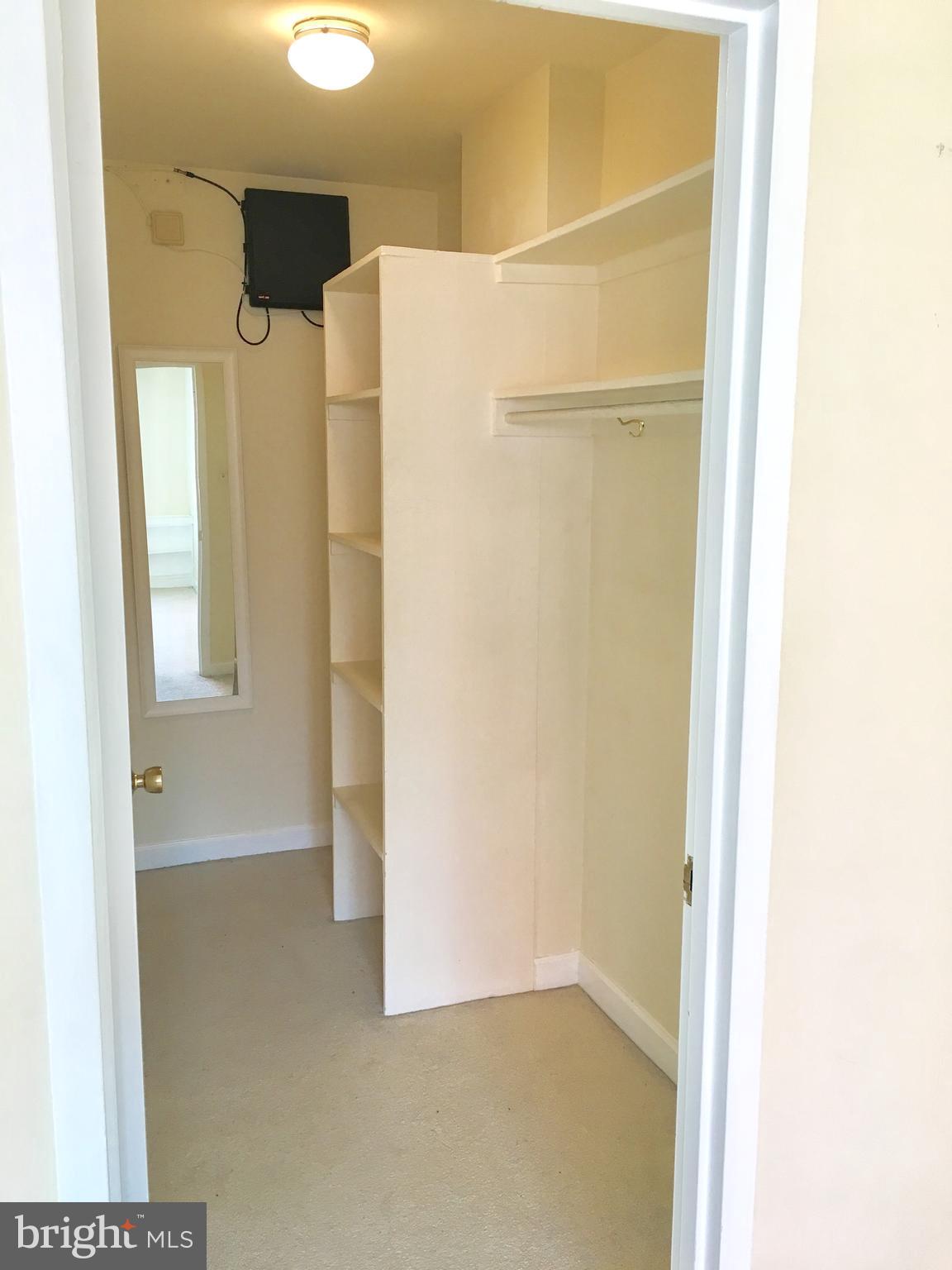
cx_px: 476
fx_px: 1063
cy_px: 635
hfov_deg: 48.2
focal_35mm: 29
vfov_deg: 61.7
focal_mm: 4.15
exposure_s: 1/30
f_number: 2.2
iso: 32
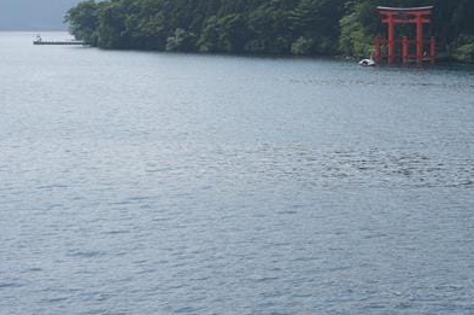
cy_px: 10
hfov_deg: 17.5
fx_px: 1525
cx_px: 370
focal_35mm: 116
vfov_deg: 11.7
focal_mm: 38
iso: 200
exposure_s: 1/640
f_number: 8
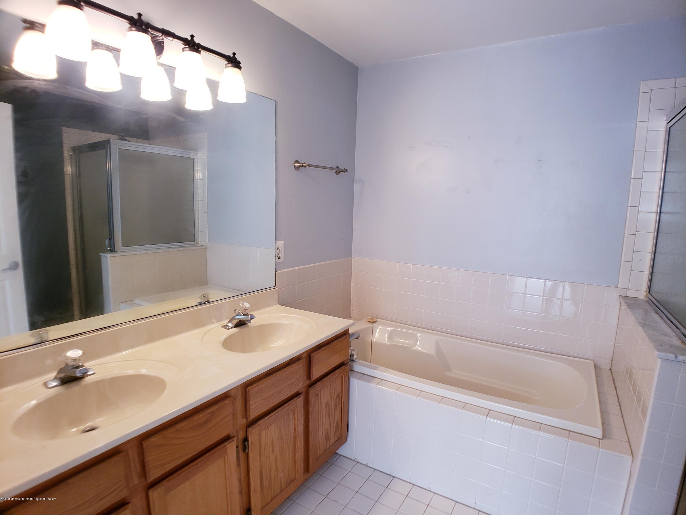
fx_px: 515
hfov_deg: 67.3
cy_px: 258
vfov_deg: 53.1
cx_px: 343
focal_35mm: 26
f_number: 2.4
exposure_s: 1/60
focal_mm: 4.3
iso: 125
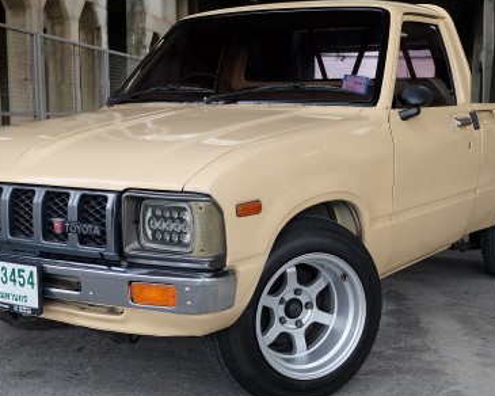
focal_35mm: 54
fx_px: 791
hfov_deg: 34.7
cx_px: 213
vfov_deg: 28.1
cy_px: 197
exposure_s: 1/75
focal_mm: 23.2
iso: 400
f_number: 4.2
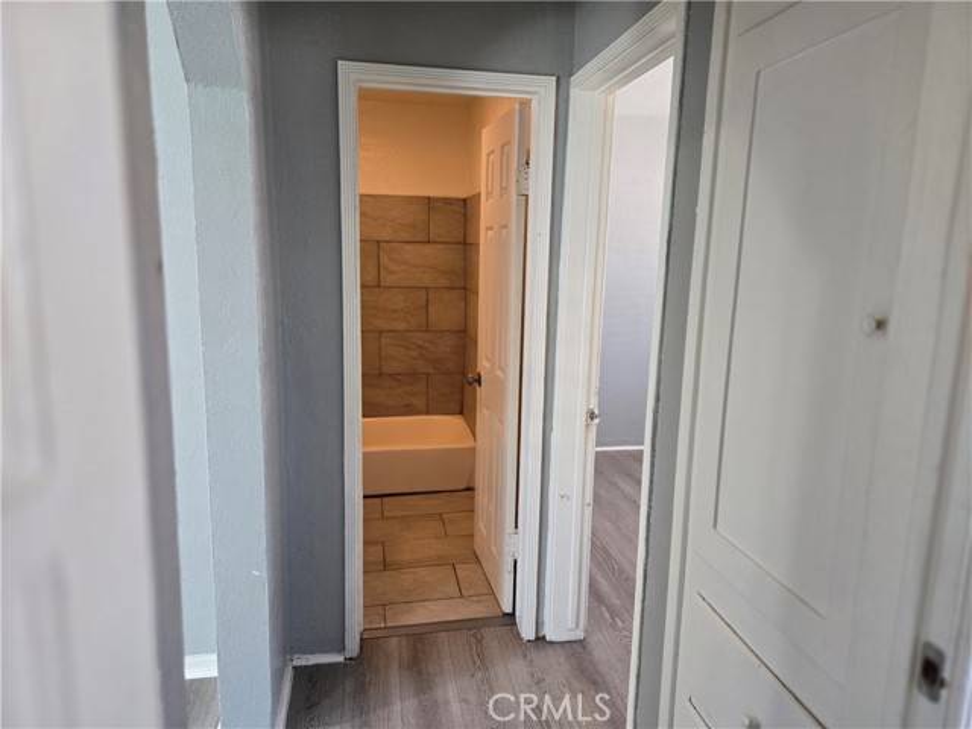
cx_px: 486
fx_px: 646
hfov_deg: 73.9
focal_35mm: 23
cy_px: 364
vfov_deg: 58.9
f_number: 1.8
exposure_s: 1/120
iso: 320
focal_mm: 5.4
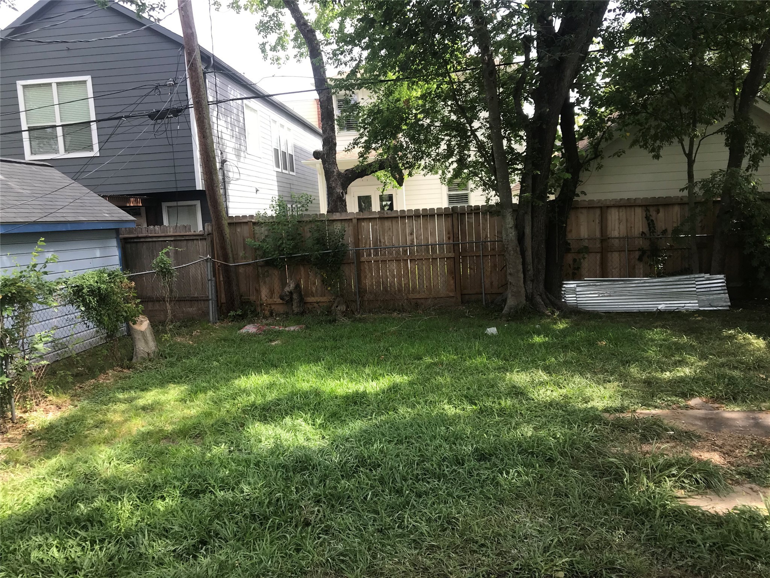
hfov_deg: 63.4
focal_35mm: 28
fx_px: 623
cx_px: 385
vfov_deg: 49.7
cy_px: 289
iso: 20
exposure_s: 1/267
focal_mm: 3.99
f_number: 1.8
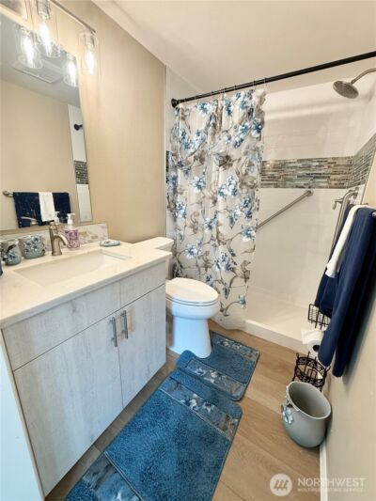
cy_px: 250
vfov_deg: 102.1
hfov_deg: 85.7
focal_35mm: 14
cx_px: 188
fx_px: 203
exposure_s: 1/60
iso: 160
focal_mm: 2.22
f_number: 2.2
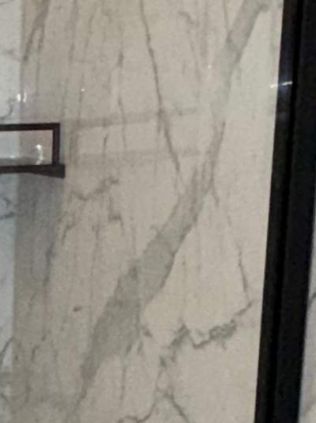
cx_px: -394
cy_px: 419
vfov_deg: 18.1
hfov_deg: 11.8
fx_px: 1292
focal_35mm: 106
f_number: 2.2
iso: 125
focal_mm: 2.22
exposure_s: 1/60
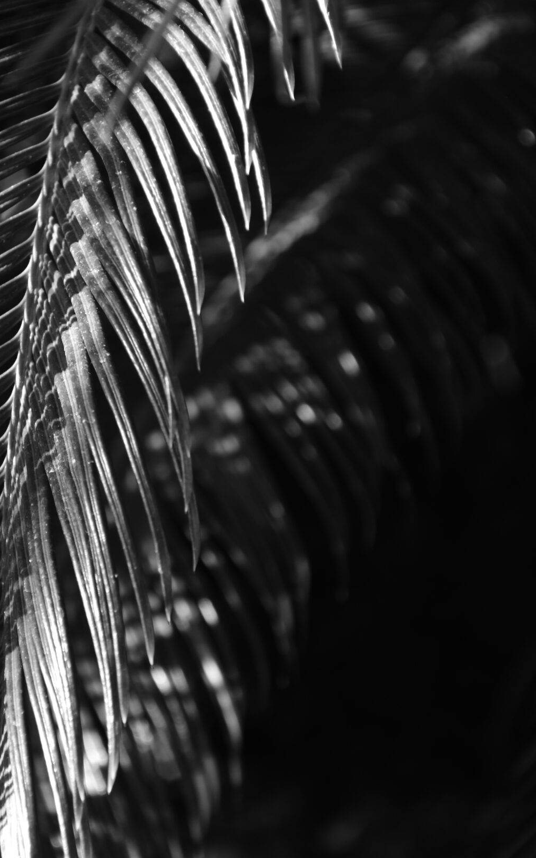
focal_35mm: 216
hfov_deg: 6.1
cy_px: 416
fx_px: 5050
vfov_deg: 9.7
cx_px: 225
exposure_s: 1/100
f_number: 5.3
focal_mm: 90
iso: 200
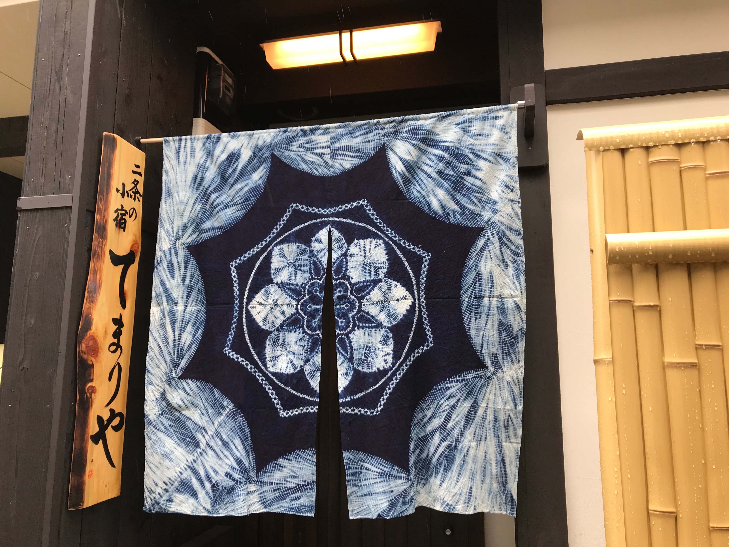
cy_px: 274
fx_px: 590
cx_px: 364
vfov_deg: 49.7
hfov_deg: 63.4
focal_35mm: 28
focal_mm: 3.99
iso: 20
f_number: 1.8
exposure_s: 1/174
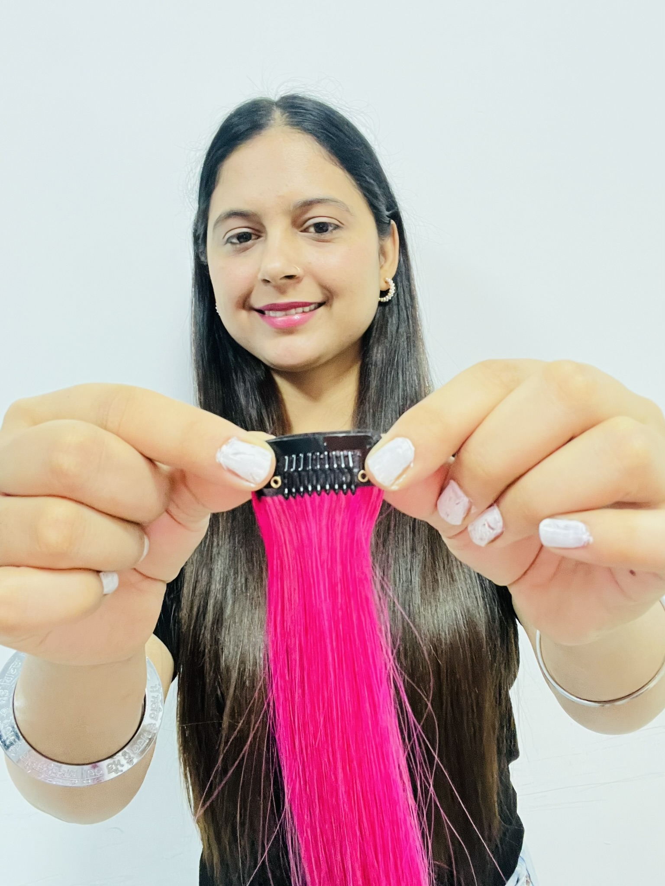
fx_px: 768
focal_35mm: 30
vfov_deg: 60.0
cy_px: 443
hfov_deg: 46.8
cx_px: 332
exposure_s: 1/25
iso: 500
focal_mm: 2.71
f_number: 2.2
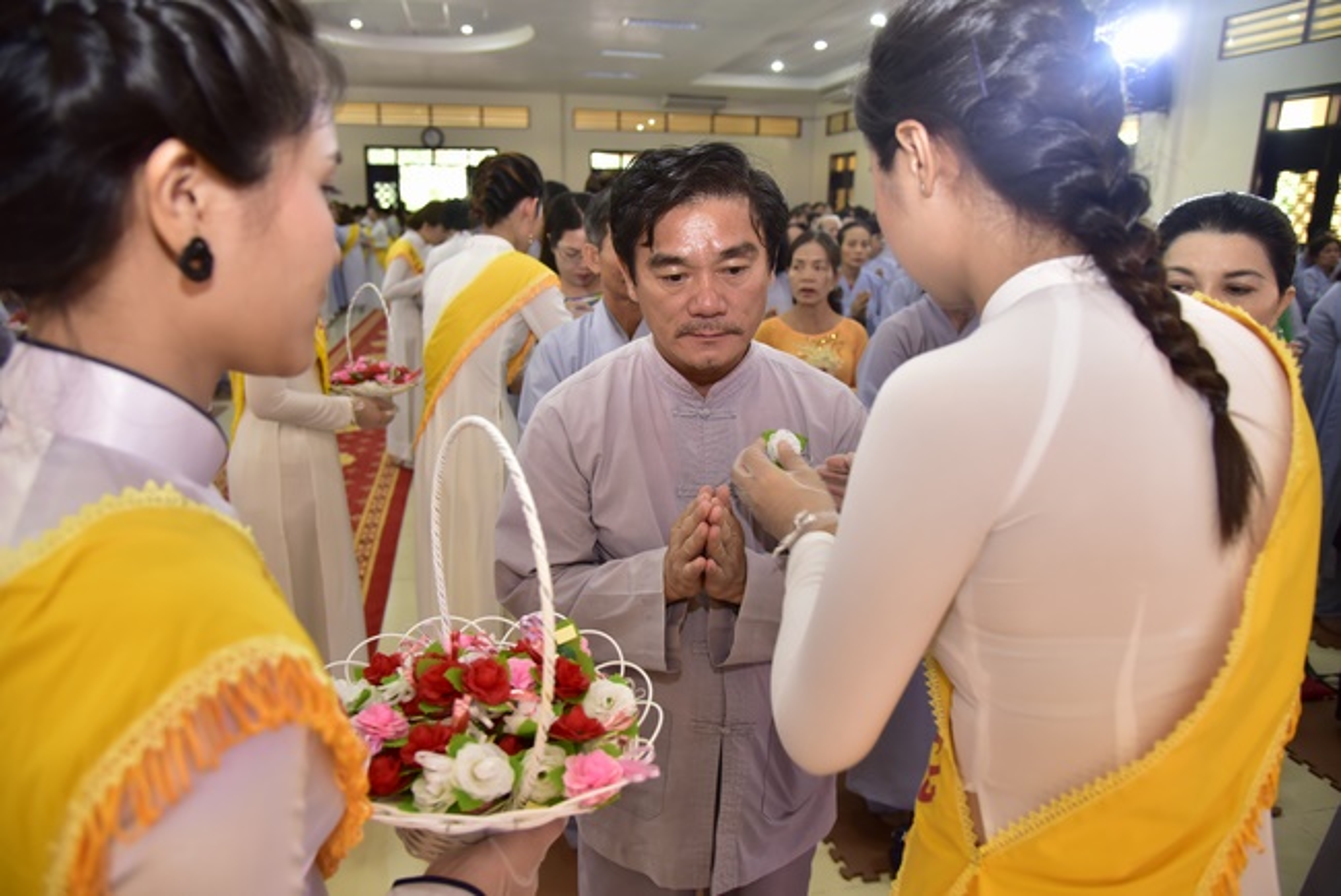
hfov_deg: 73.7
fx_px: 894
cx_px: 670
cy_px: 448
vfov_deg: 53.2
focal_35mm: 24
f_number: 4
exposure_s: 1/80
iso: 1000
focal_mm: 24
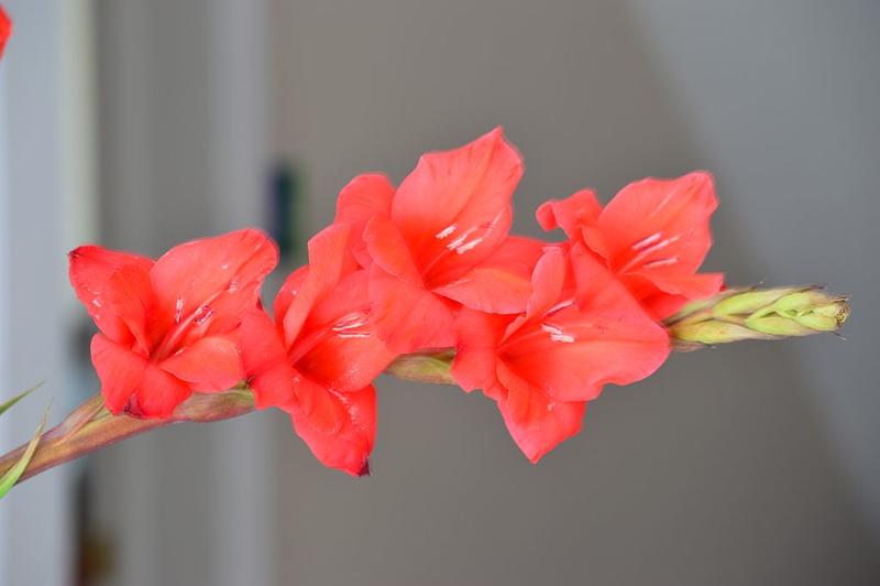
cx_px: 440
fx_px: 3737
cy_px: 293
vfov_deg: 9.0
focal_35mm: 153
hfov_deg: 13.4
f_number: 8
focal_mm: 102
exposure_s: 1
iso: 100
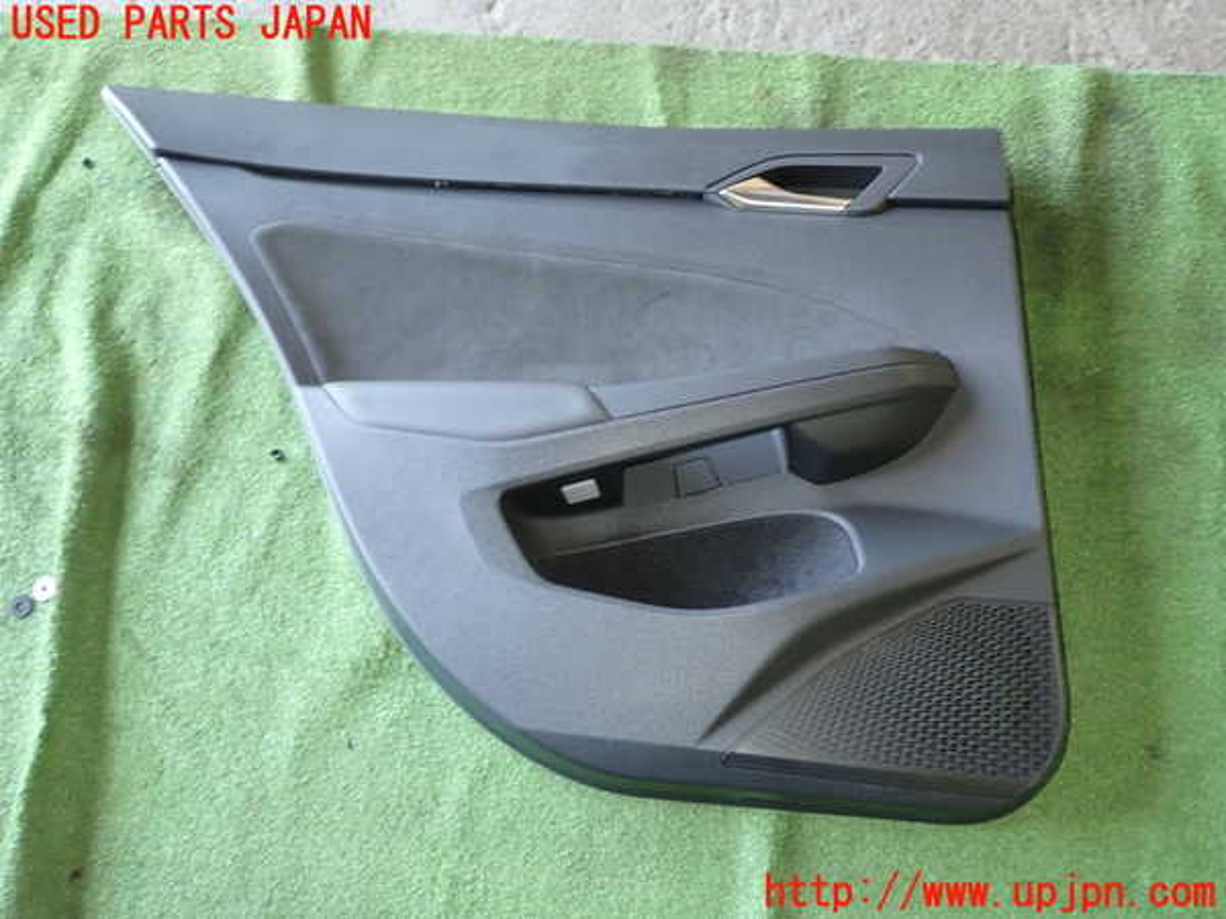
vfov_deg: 46.8
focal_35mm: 30
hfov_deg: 60.0
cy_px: 460
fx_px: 1063
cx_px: 613
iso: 200
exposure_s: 1/30
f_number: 2.3
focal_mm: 5.4
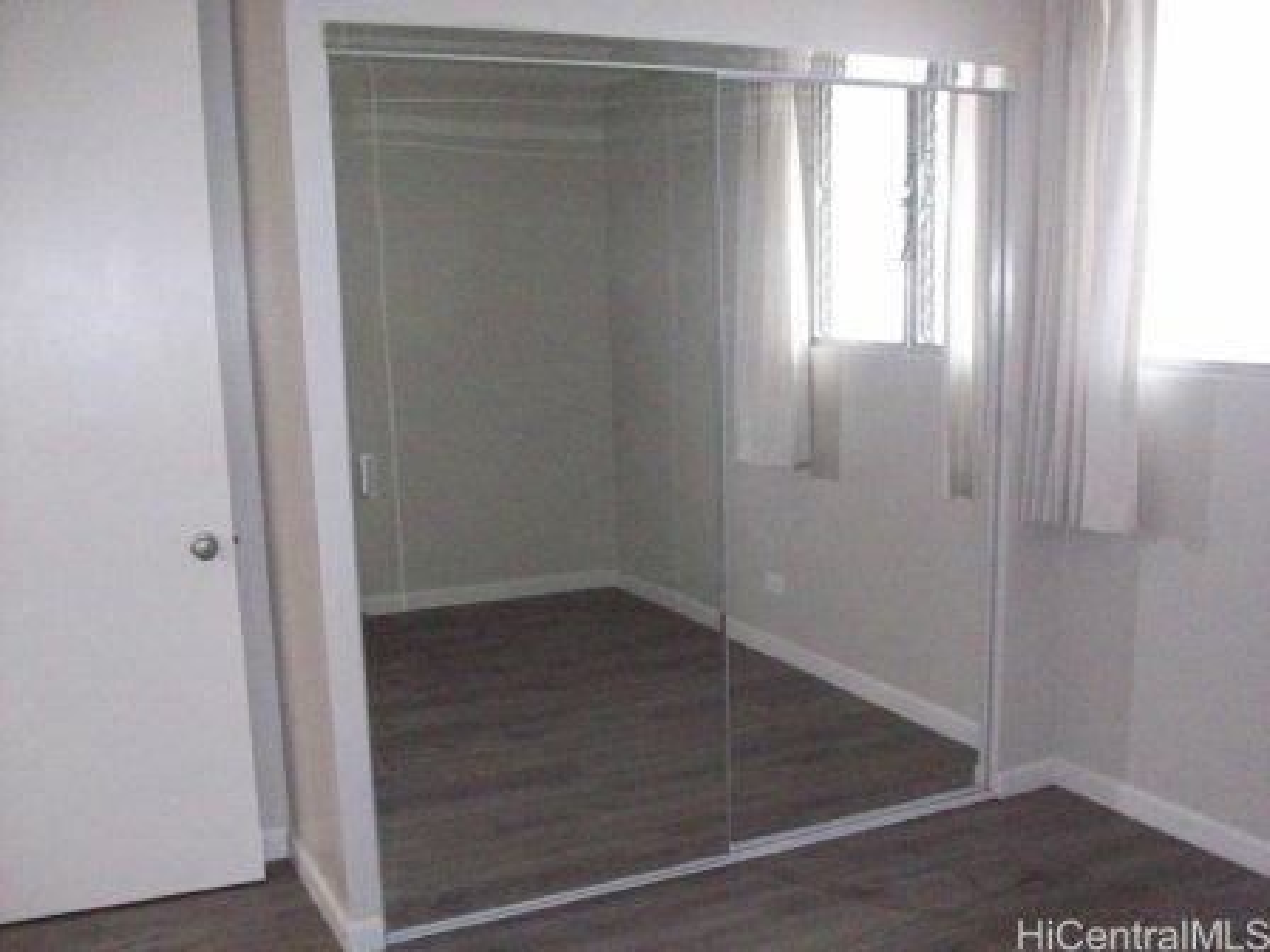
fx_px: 1247
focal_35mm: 34
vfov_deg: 41.8
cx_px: 635
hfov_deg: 54.0
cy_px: 476
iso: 800
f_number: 2.8
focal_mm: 5.7
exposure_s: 1/128
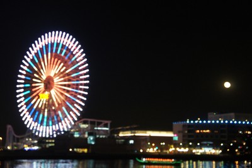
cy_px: 84
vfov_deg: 19.7
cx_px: 126
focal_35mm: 69
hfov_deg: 29.3
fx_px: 483
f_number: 5
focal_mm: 46
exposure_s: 1/13
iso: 1600
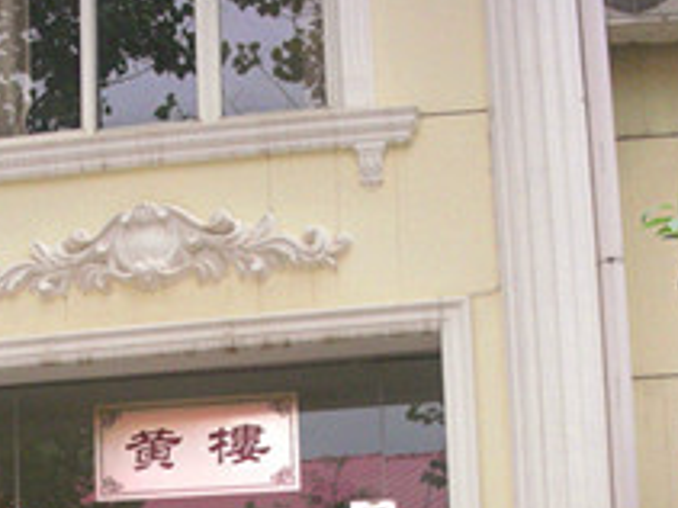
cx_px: 190
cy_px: 564
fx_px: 1625
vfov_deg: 17.2
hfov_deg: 23.4
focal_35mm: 83
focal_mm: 5.8
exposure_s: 1/240
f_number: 3
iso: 400
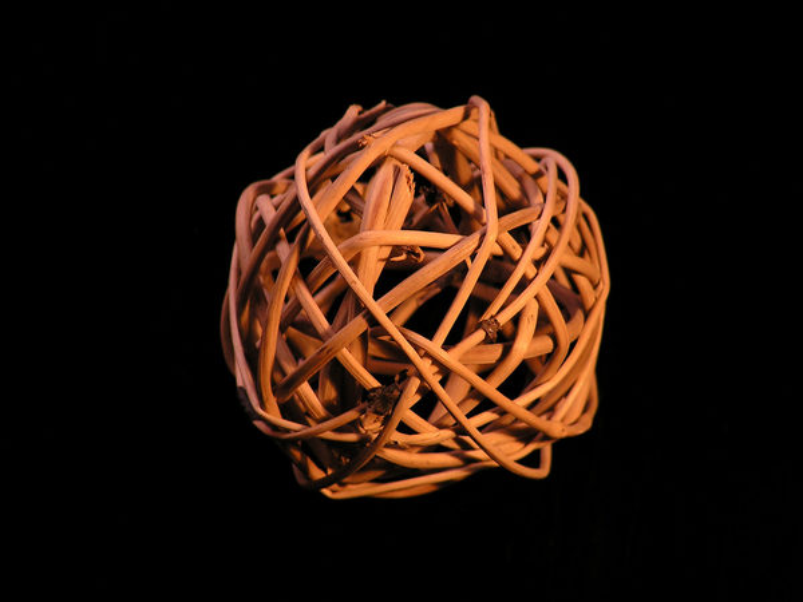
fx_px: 5846
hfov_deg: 7.9
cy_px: 301
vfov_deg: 5.9
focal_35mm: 252
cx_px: 402
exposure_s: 1/40
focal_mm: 42.1
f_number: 3.2
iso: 100
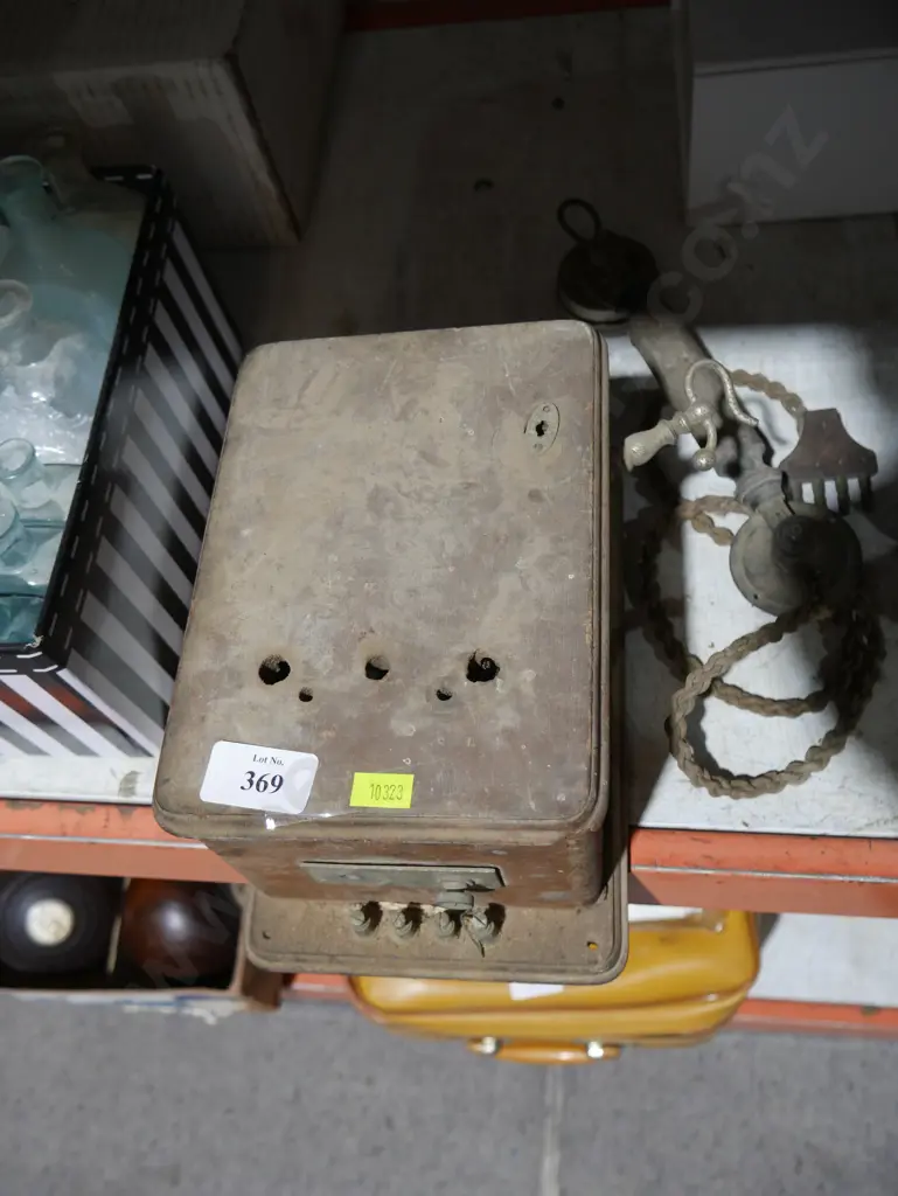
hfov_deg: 46.8
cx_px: 449
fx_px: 1037
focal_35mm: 30
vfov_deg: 59.9
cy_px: 598
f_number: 3.6
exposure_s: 1/60
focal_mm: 15
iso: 400
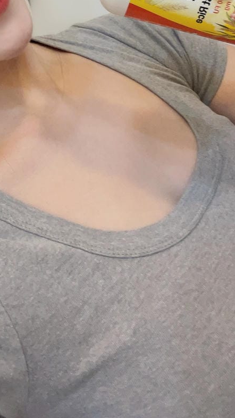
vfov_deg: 38.5
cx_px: 62
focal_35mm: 51
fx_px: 565
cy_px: 64
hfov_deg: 23.3
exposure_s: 1/60
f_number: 2.2
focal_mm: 2.71
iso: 200
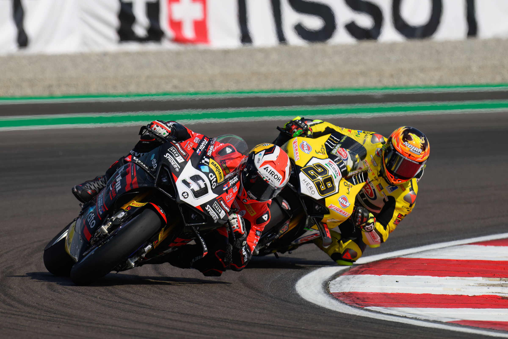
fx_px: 8466
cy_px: 170
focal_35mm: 600
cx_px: 254
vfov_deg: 2.3
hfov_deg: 3.4
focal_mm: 600
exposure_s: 1/1600
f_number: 8
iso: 280
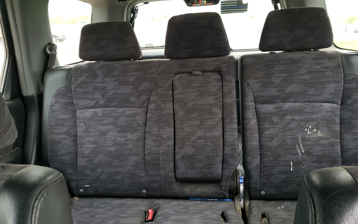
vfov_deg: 44.4
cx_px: 181
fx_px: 273
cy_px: 99
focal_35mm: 28
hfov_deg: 66.5
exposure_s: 1/120
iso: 98
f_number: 1.5
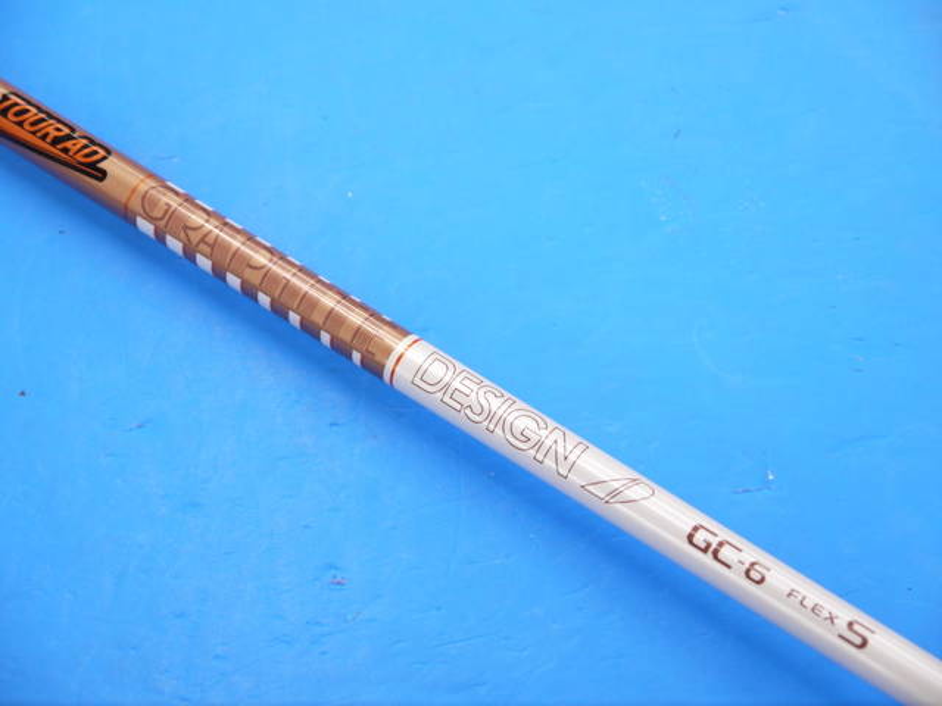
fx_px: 2286
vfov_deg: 17.6
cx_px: 471
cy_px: 353
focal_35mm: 84
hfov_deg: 23.3
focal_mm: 42
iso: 500
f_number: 5.6
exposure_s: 1/80
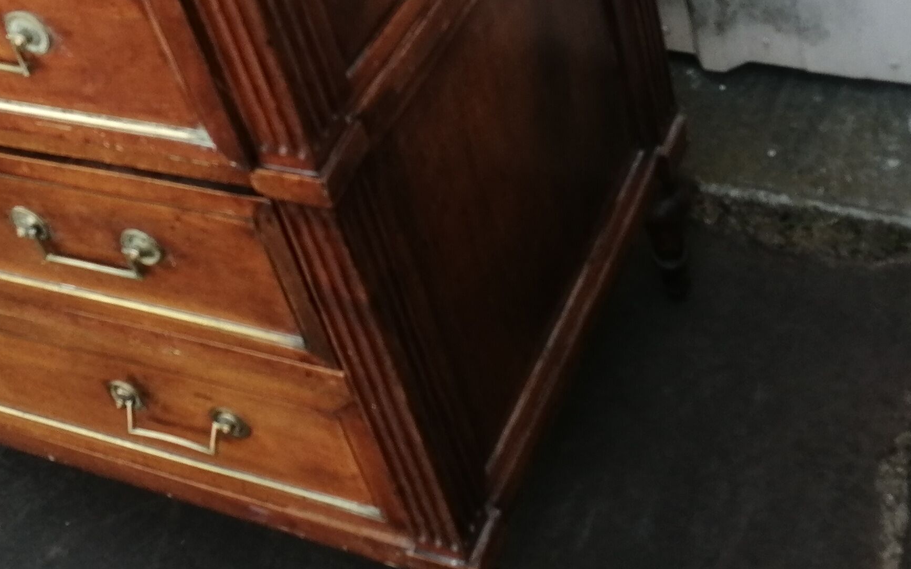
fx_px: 1639
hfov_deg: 30.6
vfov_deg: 19.4
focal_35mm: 66
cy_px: 62
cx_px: 235
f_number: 1.8
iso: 50
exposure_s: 1/161
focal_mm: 3.62
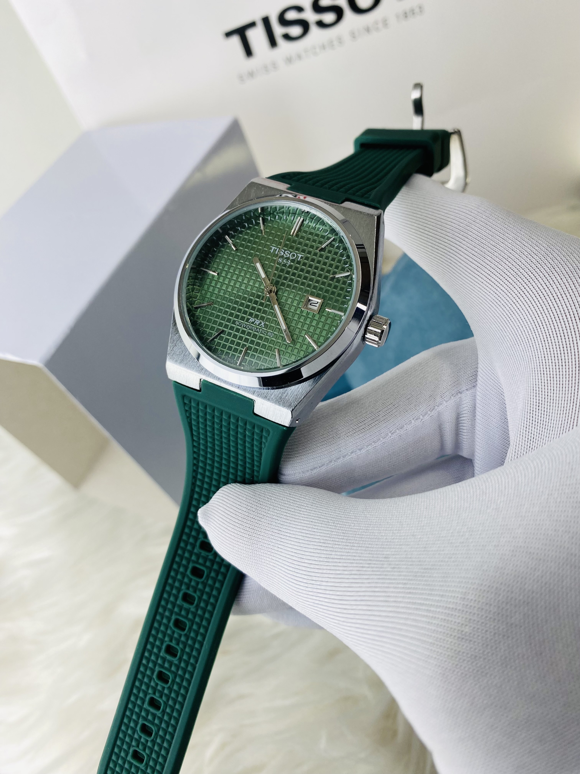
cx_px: 290
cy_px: 387
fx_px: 559
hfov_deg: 54.9
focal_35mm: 25
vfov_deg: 69.4
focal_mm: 4.25
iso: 32
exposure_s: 1/159
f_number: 1.8
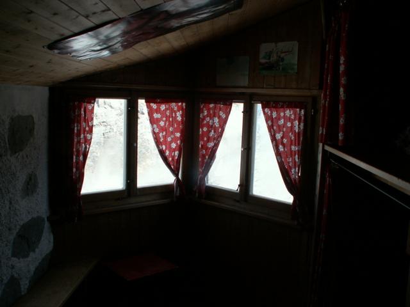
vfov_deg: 40.7
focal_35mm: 35
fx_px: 415
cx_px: 205
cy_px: 154
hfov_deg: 52.6
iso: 50
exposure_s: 1/100
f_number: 4.5
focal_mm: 5.86
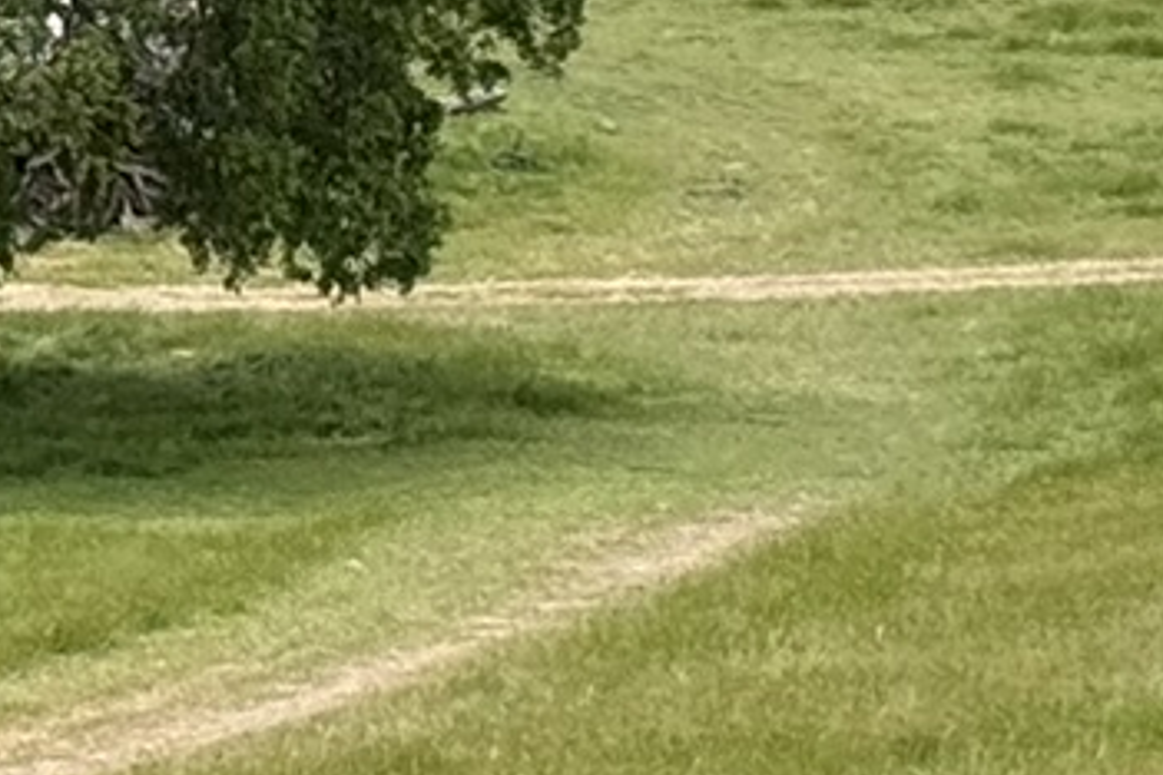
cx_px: -1796
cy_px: 66
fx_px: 9400
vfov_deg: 4.7
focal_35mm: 291
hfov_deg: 6.7
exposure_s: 1/3378
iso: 100
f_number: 1.78
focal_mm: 6.76
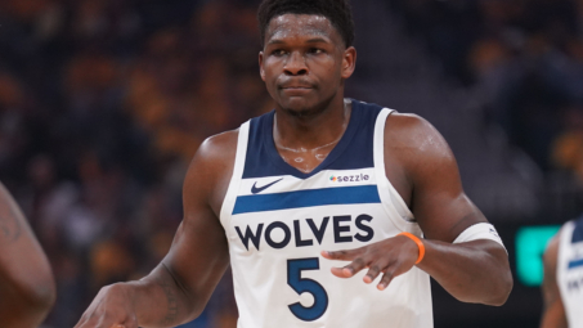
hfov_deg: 5.9
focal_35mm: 364
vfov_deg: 3.3
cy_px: 318
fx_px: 5628
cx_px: 287
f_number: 2.8
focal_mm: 200
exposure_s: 1/2000
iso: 3200
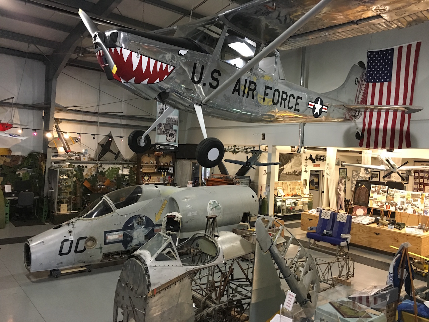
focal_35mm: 29
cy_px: 161
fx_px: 359
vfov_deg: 48.2
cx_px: 214
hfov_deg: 61.7
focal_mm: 4.15
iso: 200
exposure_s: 1/30
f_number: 2.2
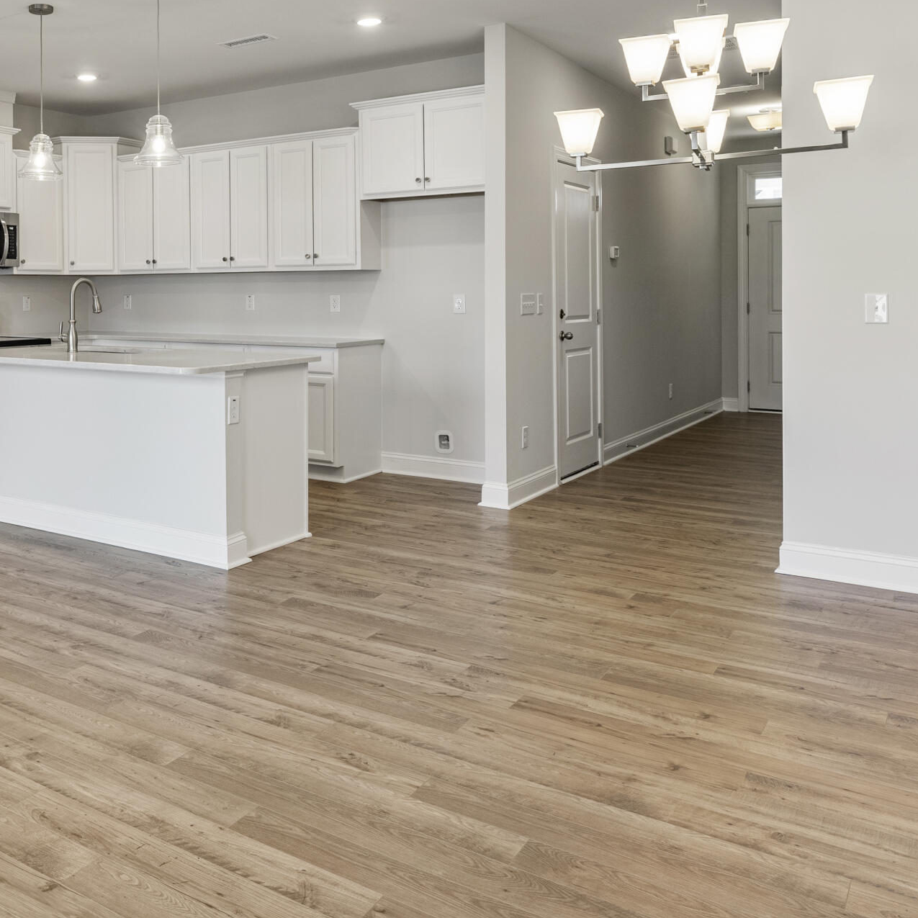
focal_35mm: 32
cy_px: 291
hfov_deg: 47.3
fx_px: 960
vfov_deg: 50.0
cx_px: 141
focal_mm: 16
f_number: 9
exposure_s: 1/10
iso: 640
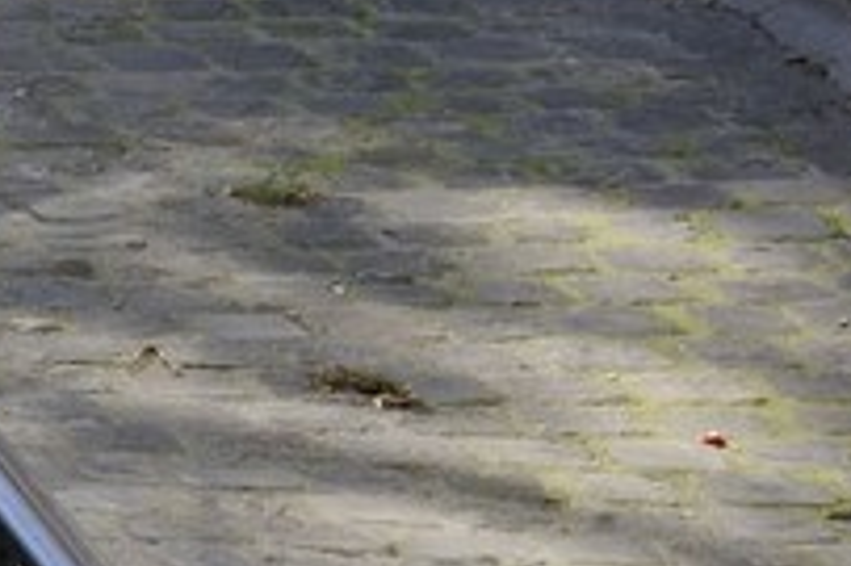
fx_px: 9660
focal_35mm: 409
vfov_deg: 3.3
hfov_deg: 4.7
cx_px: -2339
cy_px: -1119
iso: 200
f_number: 7.1
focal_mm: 52
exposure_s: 1/160
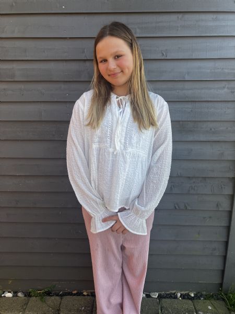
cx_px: 118
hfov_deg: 49.7
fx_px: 253
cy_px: 157
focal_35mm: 28
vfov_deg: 63.4
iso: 25
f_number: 1.8
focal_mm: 3.99
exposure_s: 1/243
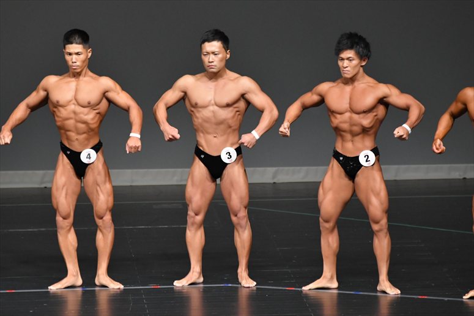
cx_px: 237
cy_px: 158
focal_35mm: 345
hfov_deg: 6.0
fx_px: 4540
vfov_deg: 4.0
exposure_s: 1/400
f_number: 5.6
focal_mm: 230
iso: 4000
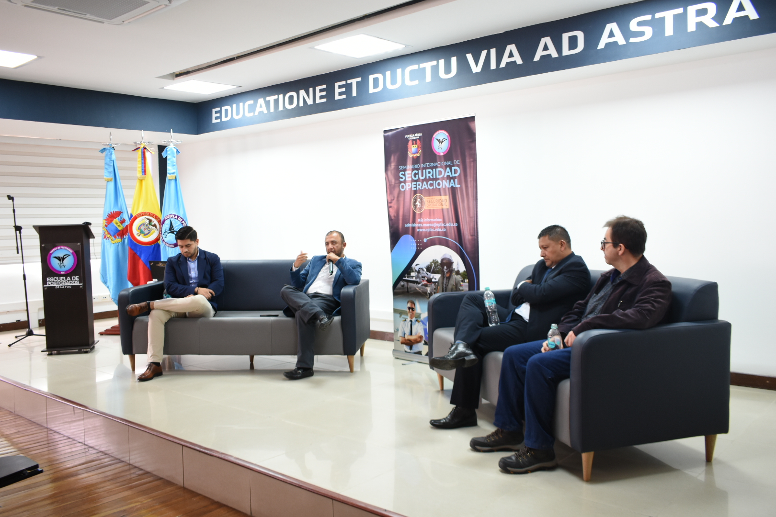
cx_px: 388
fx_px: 647
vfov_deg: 43.6
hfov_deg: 61.9
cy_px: 258
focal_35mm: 30
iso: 640
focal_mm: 20
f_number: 3.8
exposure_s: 1/30
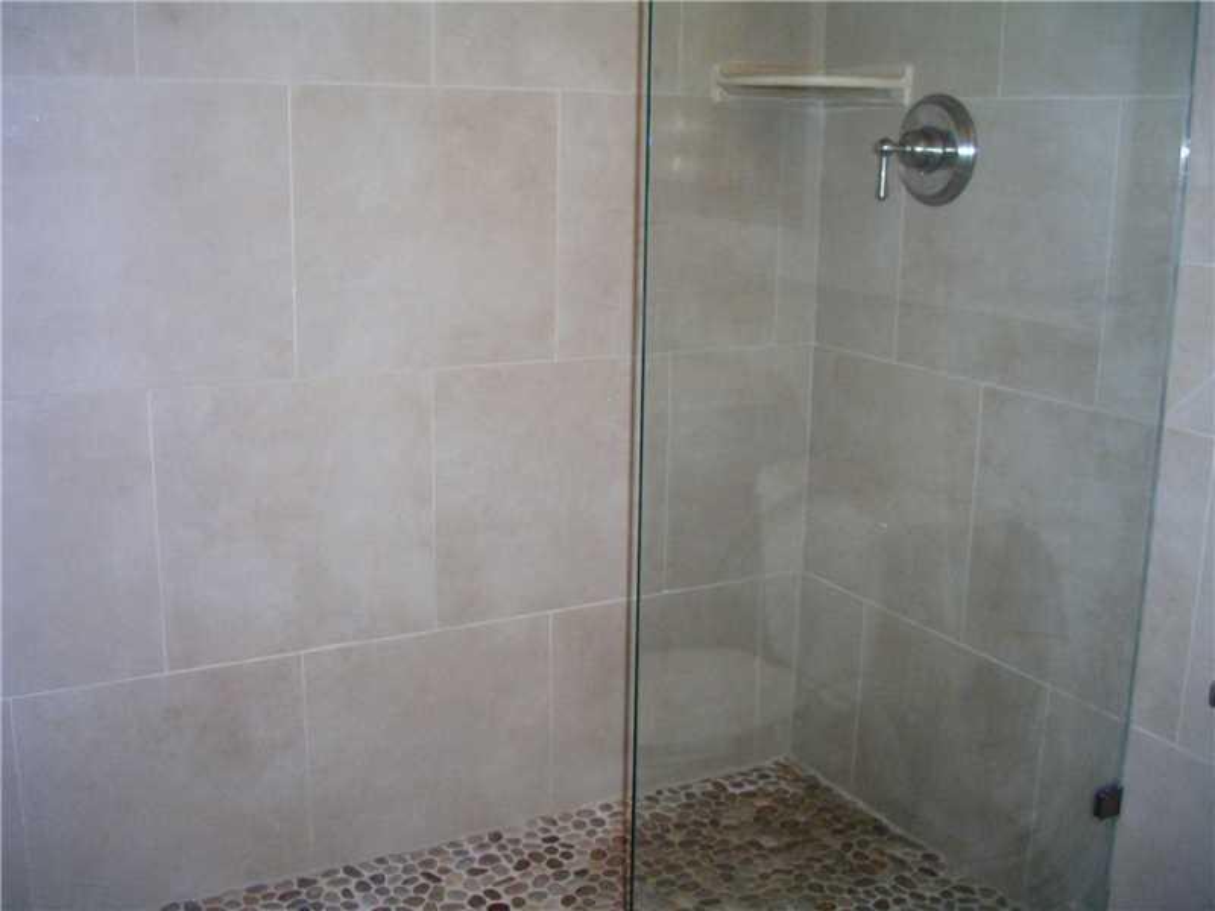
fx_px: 1299
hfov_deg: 50.1
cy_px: 456
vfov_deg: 38.7
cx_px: 608
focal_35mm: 37
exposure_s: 1/60
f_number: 2.8
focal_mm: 5.7
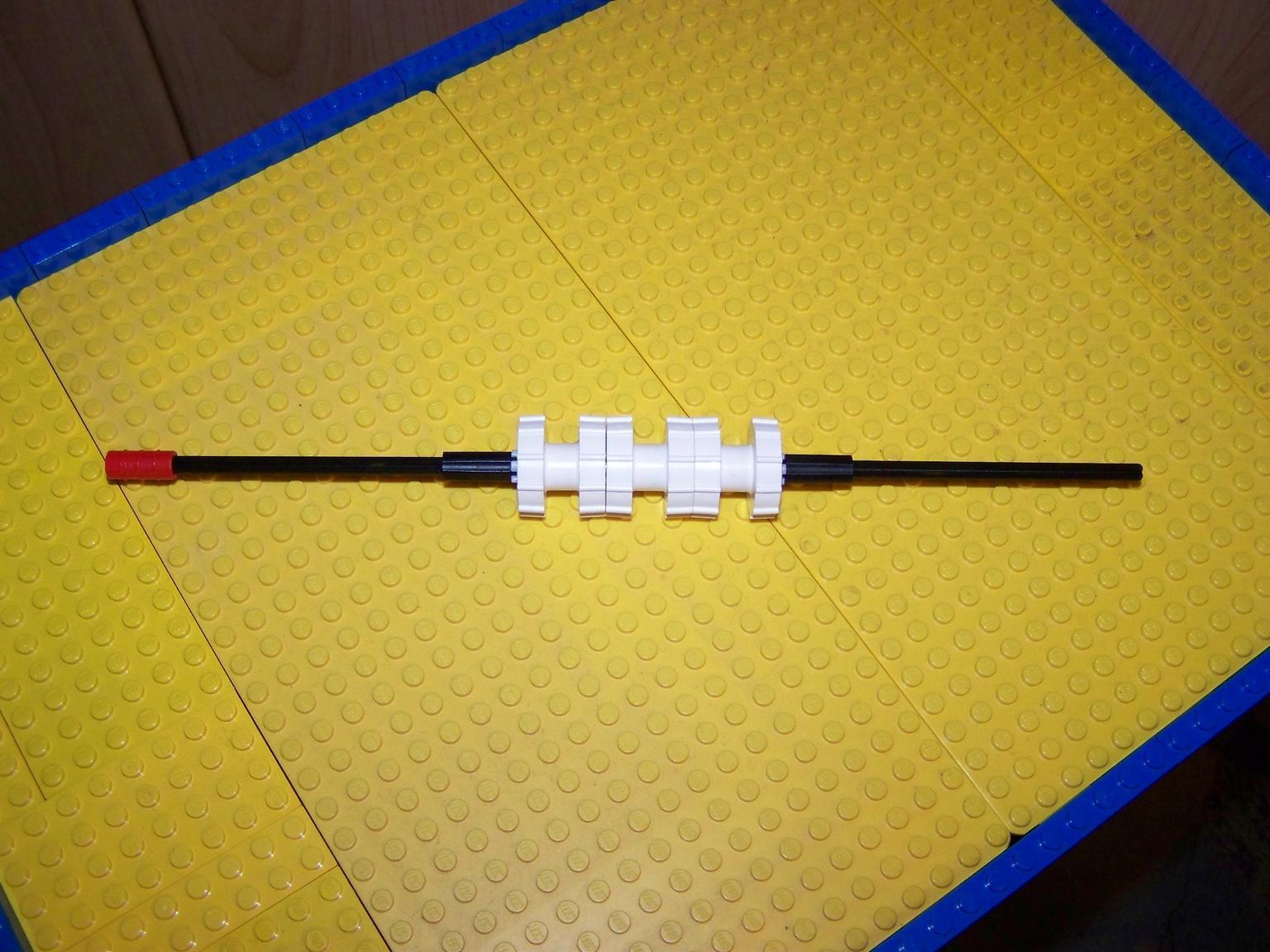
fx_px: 1394
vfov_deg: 37.7
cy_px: 476
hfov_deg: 49.0
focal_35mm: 38
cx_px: 635
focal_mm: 6.3
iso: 200
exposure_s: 1/30
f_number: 2.8
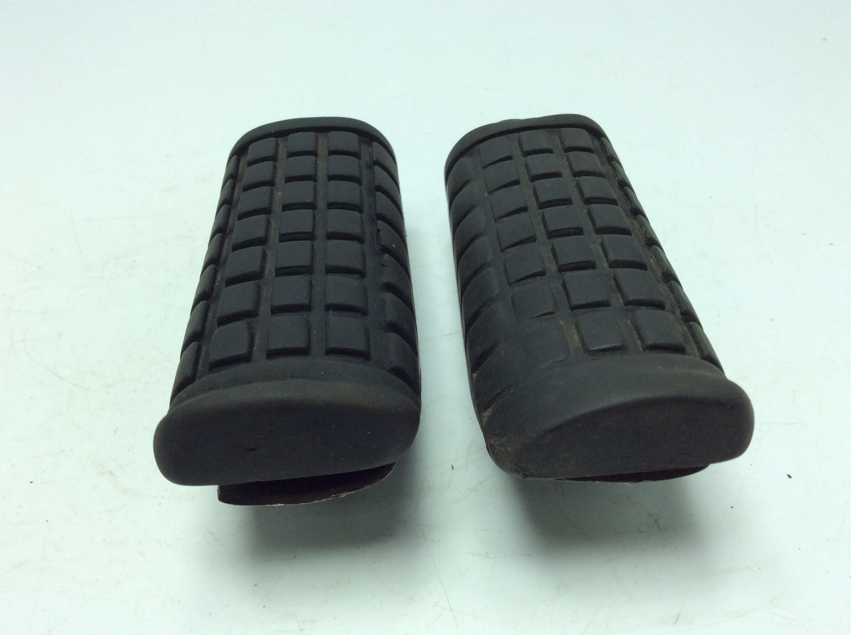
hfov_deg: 56.9
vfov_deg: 44.1
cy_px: 318
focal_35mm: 32
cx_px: 426
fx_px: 786
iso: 32
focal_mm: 3.3
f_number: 2.4
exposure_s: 1/314
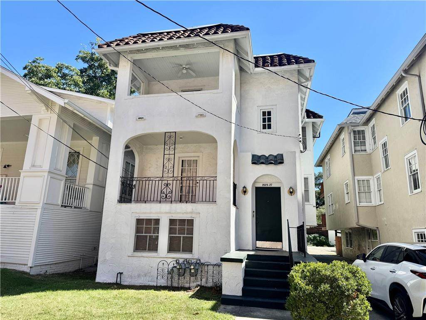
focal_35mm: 24
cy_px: 160
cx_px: 213
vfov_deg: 56.8
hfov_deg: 71.6
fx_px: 295
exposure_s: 1/2604
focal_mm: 6.76
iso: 80
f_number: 1.78
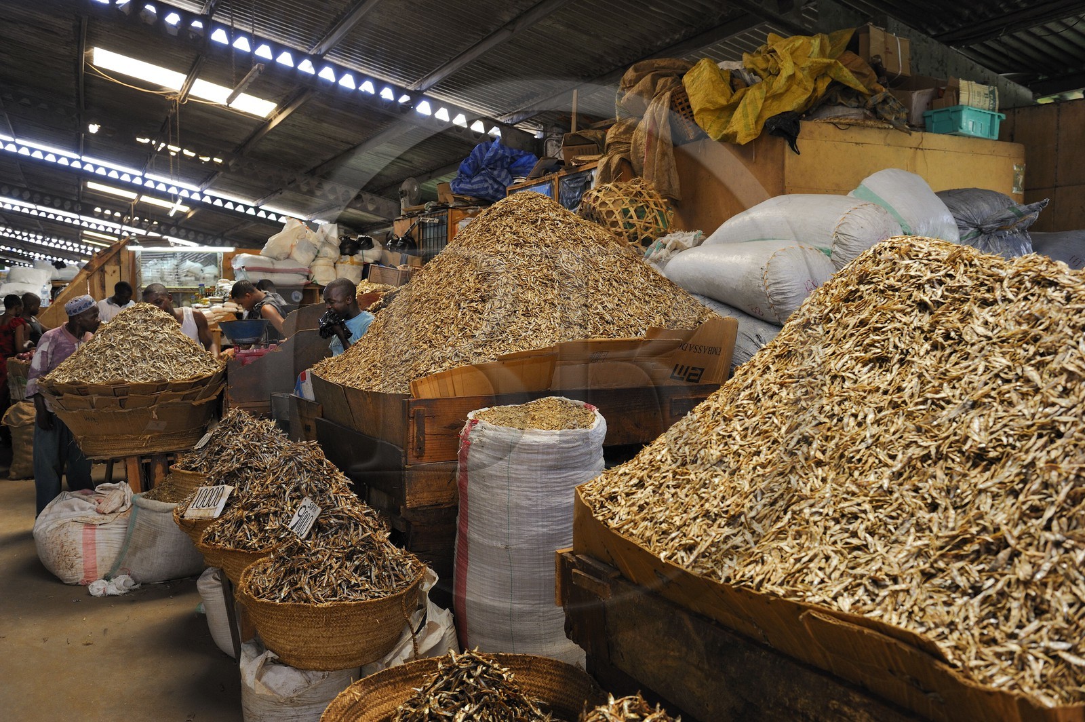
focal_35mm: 31
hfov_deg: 60.3
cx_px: 542
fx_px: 934
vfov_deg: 42.3
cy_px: 361
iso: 800
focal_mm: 31
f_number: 4.5
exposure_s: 1/100
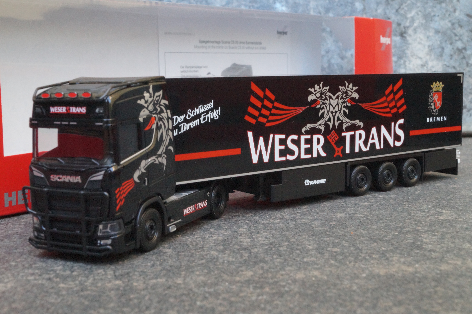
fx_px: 688
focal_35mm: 52
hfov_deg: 37.9
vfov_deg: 25.7
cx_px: 236
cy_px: 157
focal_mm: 35
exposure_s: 1/25
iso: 3200
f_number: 22
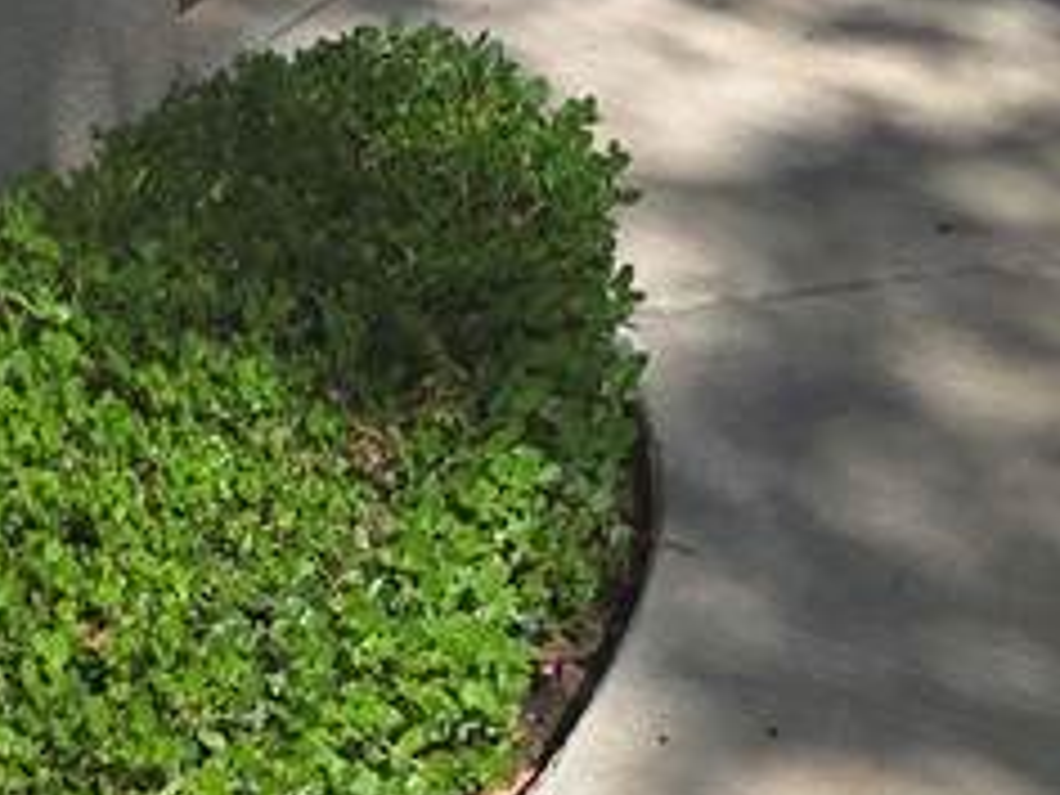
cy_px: -907
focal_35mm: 100
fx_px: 3062
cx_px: 561
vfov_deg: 12.6
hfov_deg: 19.6
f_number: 1.8
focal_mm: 5.4
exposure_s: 1/2921
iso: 50
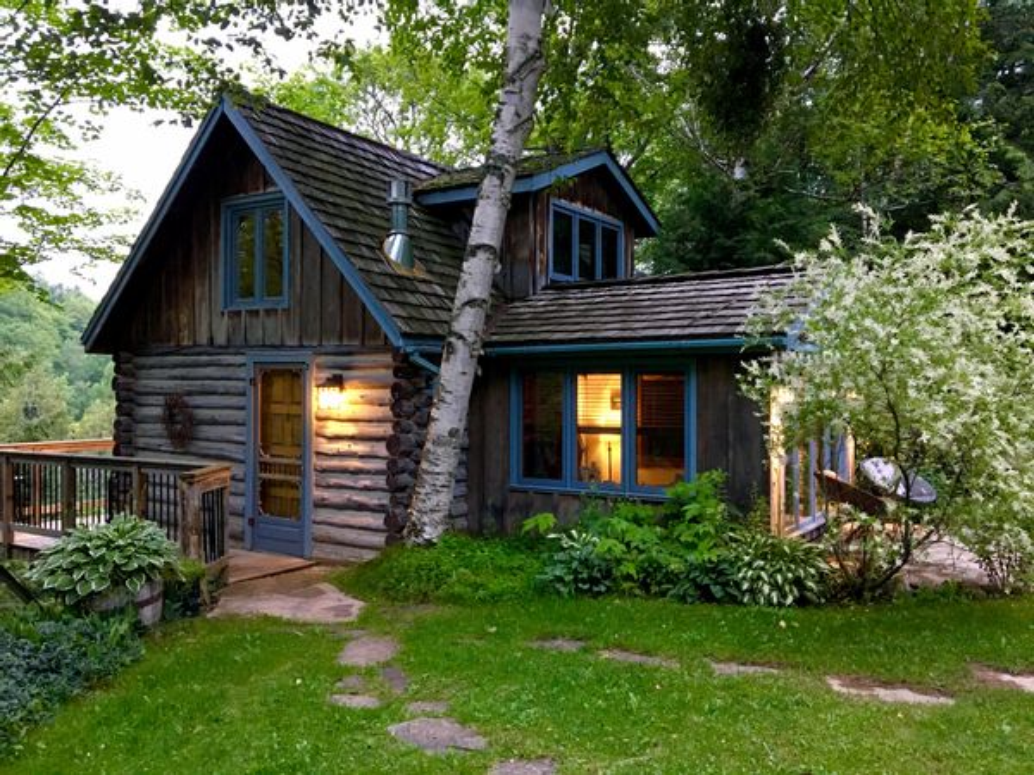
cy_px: 388
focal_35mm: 29
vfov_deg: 48.2
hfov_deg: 61.7
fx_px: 866
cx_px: 517
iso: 200
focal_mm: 4.15
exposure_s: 1/24
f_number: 2.2
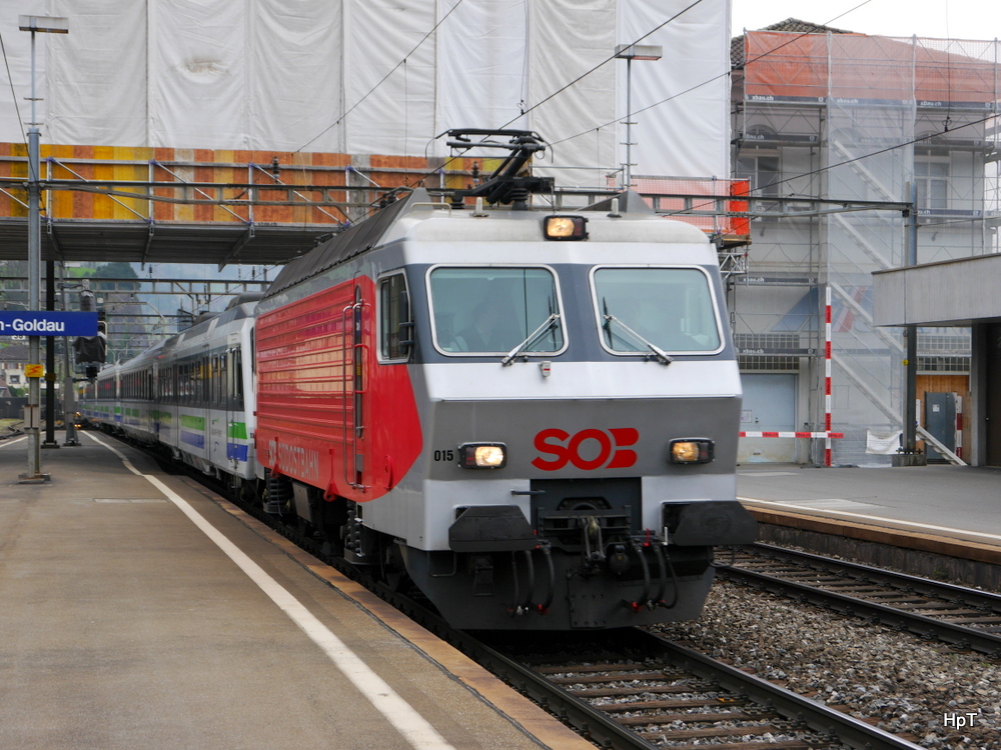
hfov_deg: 29.4
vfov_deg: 22.3
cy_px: 375
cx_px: 500
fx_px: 1909
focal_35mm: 66
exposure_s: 1/160
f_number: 6.3
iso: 160
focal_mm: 33
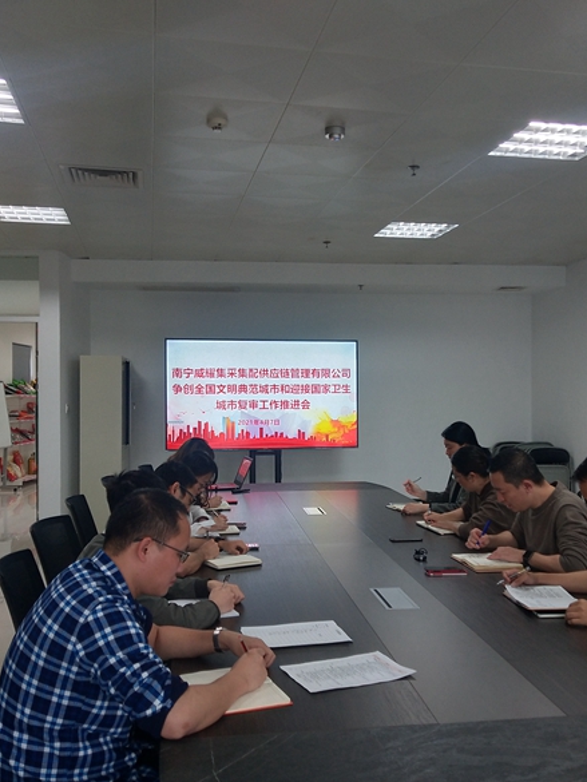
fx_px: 927
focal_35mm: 41
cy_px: 398
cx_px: 332
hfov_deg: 35.1
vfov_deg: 45.8
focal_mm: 3.95
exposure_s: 1/100
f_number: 1.8
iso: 113
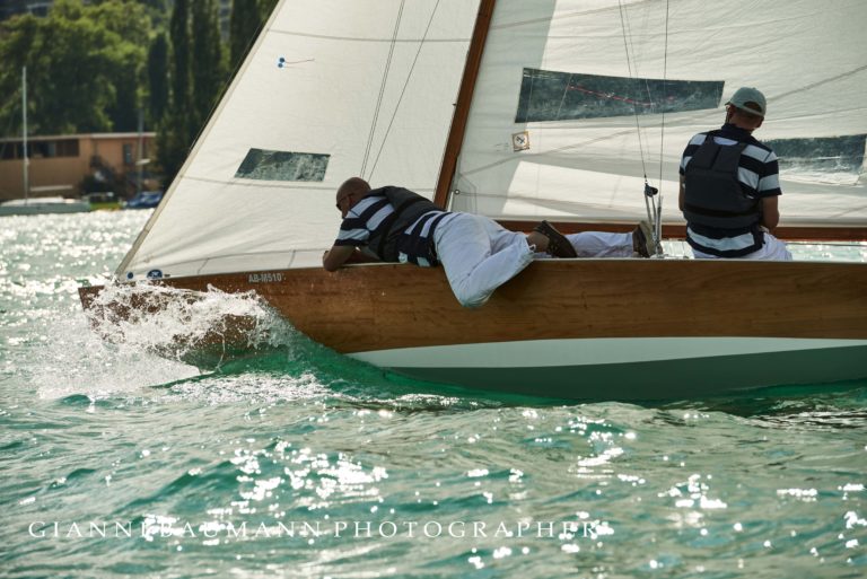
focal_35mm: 200
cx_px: 434
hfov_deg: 10.3
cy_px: 290
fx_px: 4819
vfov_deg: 6.9
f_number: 8
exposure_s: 1/800
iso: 200
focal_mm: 200
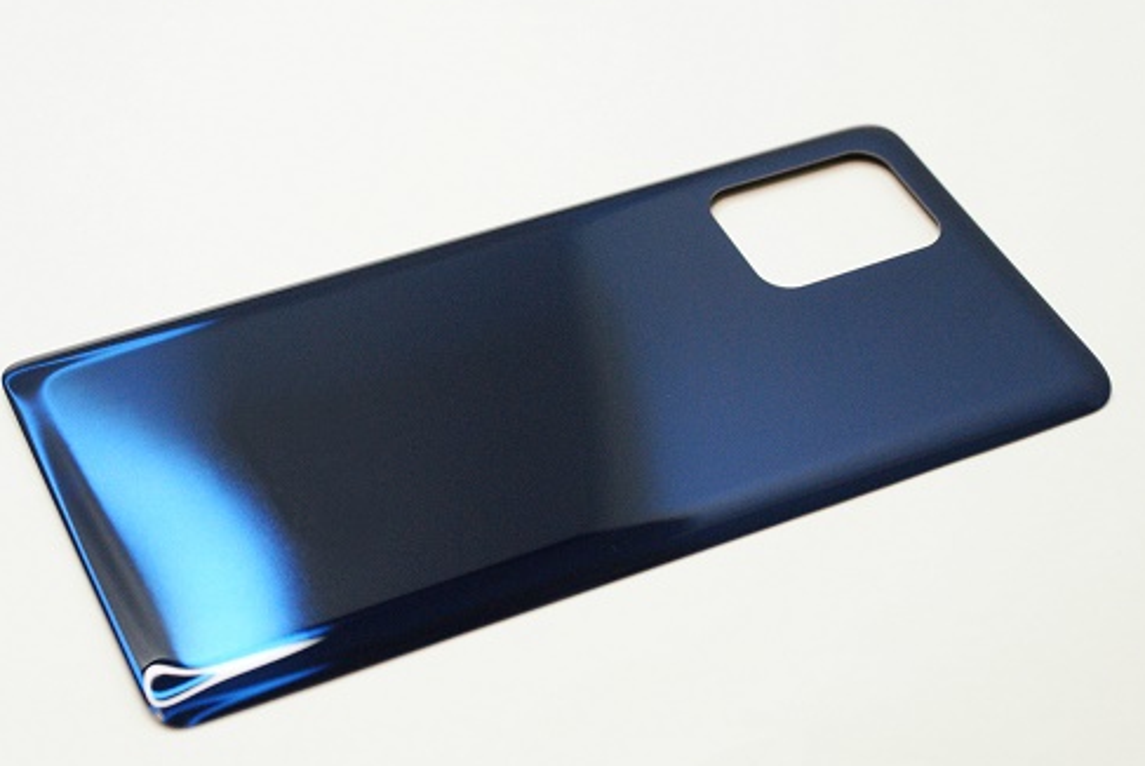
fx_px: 1993
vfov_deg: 21.8
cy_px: 424
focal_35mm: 63
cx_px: 544
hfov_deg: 32.0
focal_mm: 35
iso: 1600
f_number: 5.6
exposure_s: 1/320
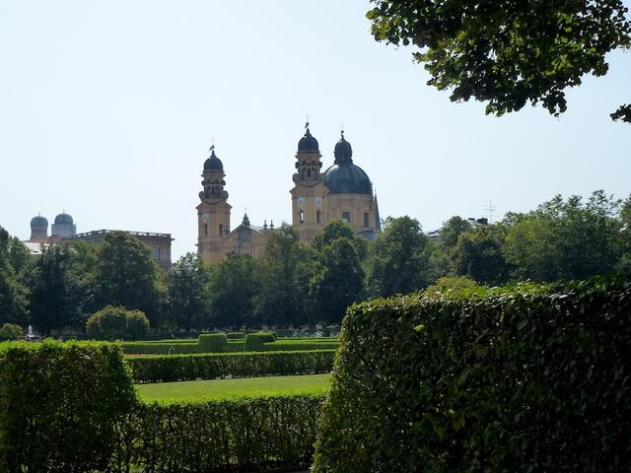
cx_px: 316
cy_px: 236
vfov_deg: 28.6
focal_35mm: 51
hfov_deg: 37.5
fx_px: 930
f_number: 4.1
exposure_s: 1/1300
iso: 160
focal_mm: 8.7
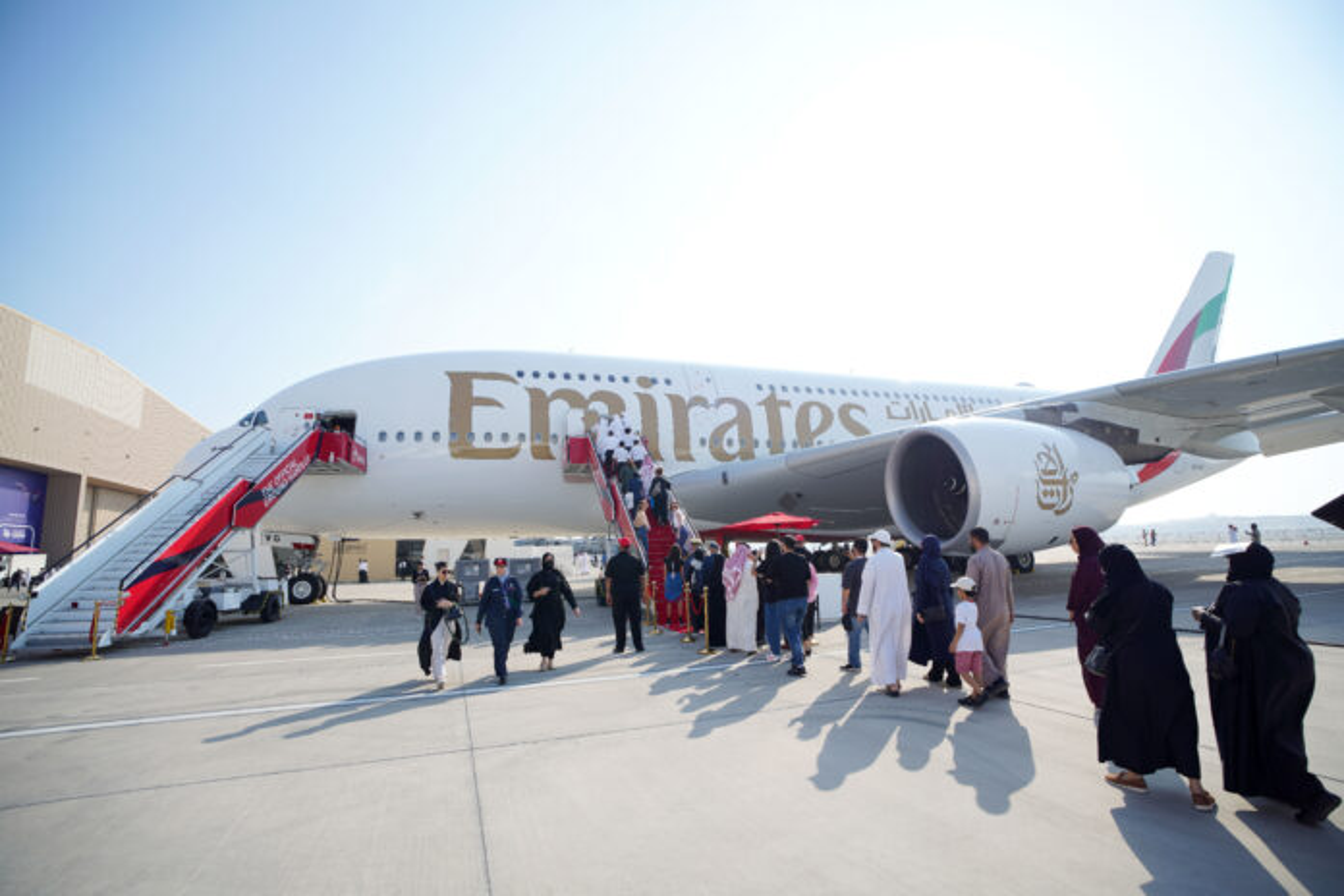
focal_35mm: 16
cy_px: 448
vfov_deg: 73.7
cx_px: 672
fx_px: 597
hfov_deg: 96.7
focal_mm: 16
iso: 100
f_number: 4.5
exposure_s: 1/640
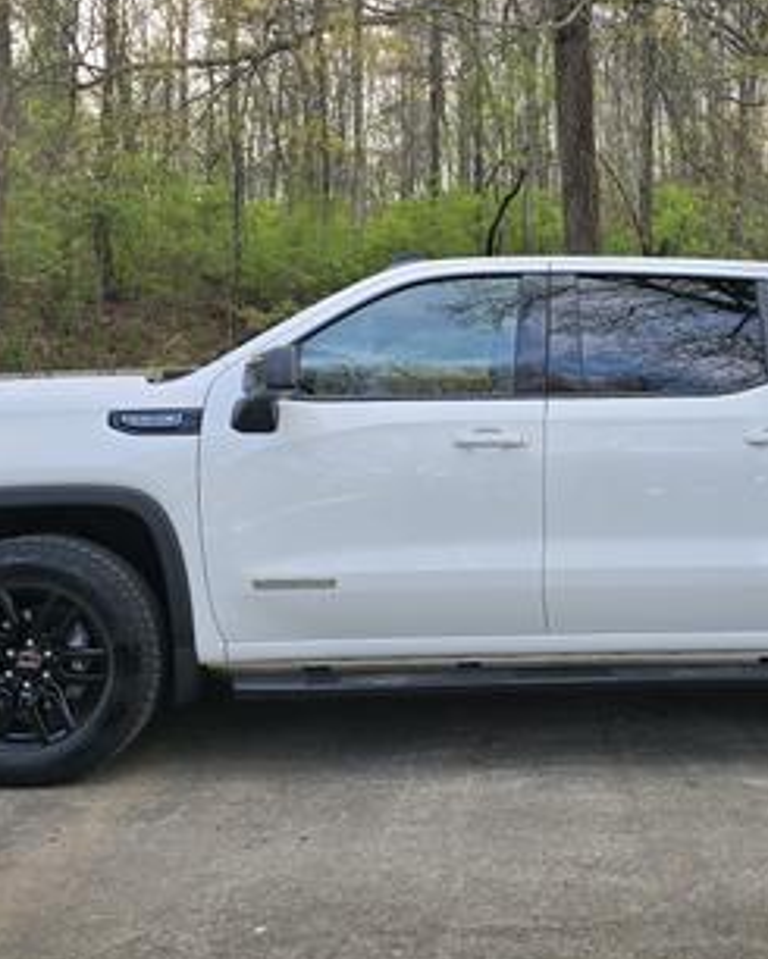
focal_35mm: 37
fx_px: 1051
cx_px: 530
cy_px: 392
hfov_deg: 39.5
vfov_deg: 48.8
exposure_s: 1/180
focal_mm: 6.3
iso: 20
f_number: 1.7
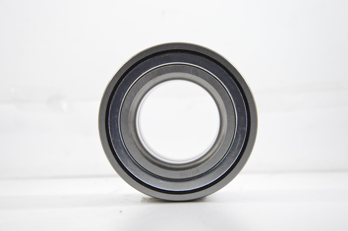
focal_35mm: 105
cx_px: 174
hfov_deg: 19.5
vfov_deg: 13.0
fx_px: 1014
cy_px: 116
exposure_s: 1/100
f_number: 7.1
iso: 3200
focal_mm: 70
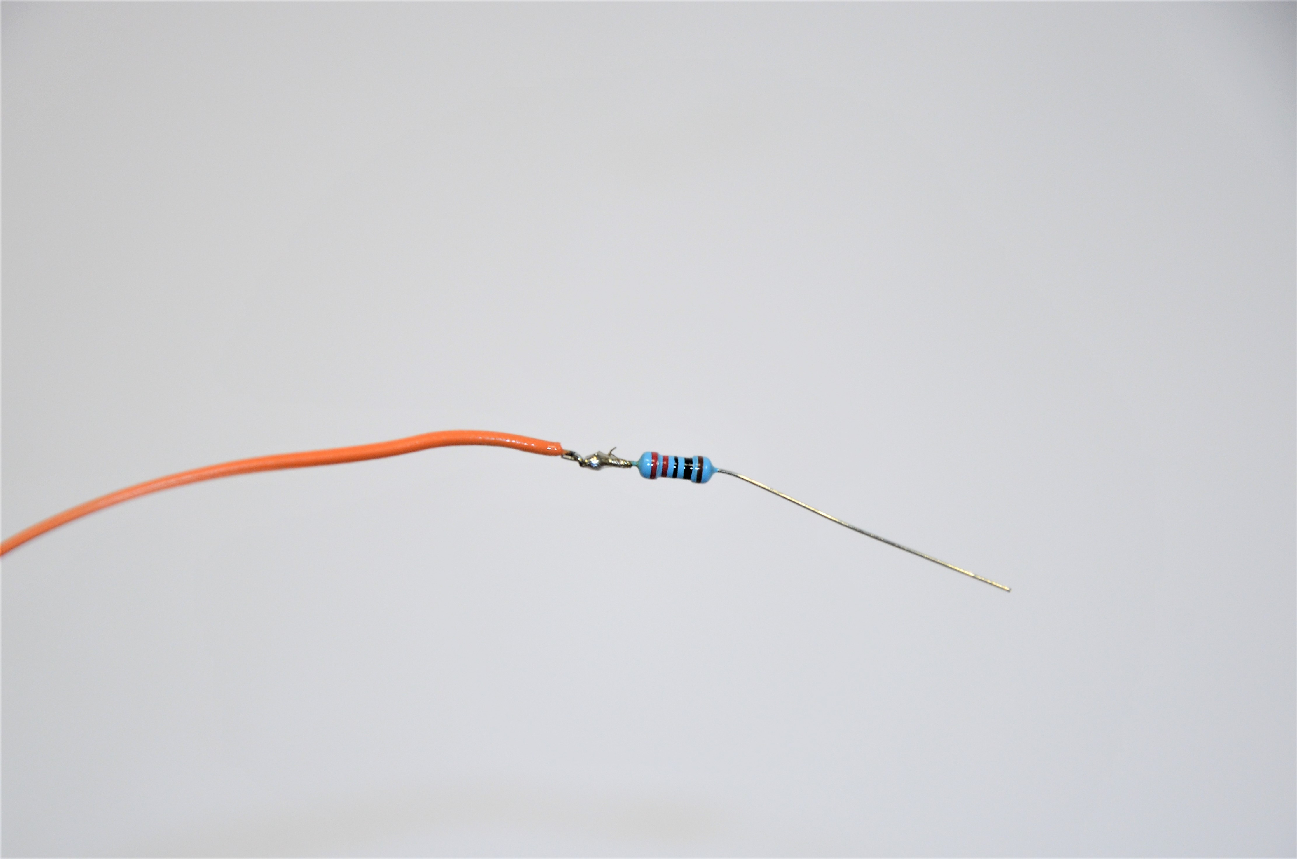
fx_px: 5662
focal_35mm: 158
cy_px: 430
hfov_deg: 13.1
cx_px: 648
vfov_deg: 8.7
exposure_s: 1/100
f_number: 5.6
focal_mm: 105
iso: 1000
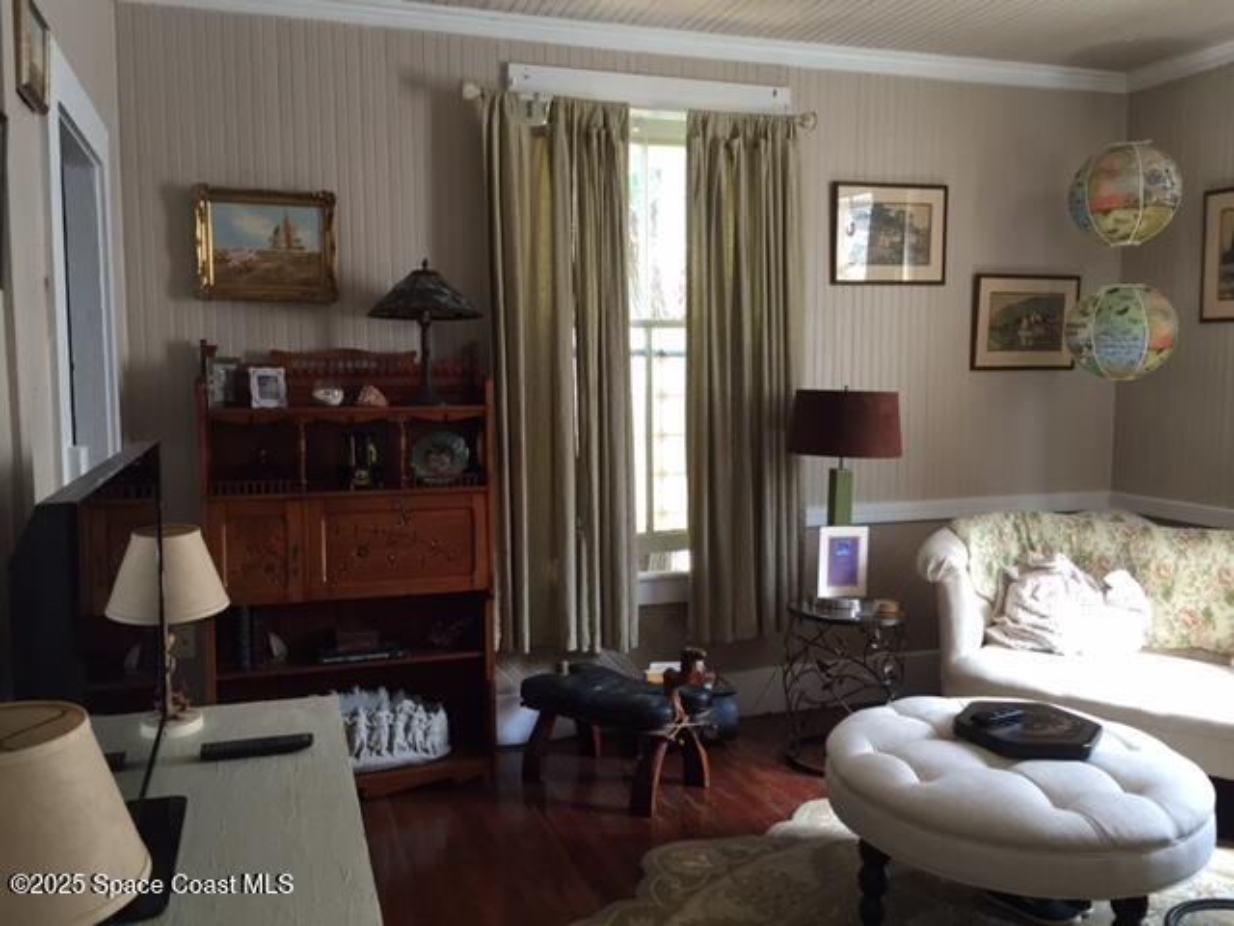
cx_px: 617
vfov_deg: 48.2
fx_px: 1034
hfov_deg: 61.7
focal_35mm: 29
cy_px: 463
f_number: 2.2
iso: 80
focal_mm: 4.15
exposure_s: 1/30
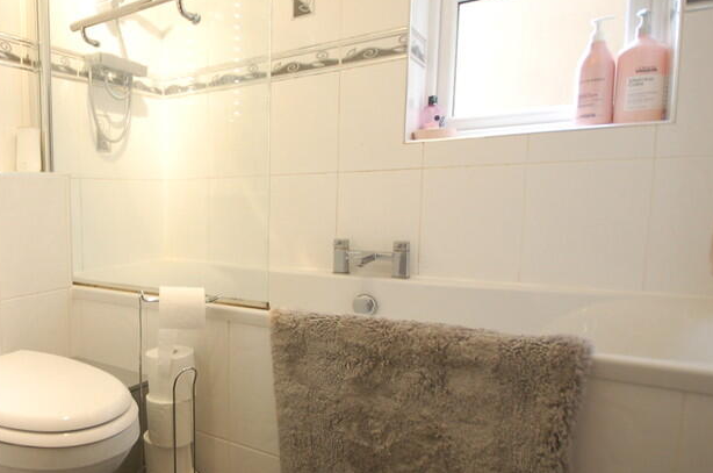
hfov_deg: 64.5
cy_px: 239
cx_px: 131
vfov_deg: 51.1
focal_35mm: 25
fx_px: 494
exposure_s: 1/6
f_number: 4
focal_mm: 10
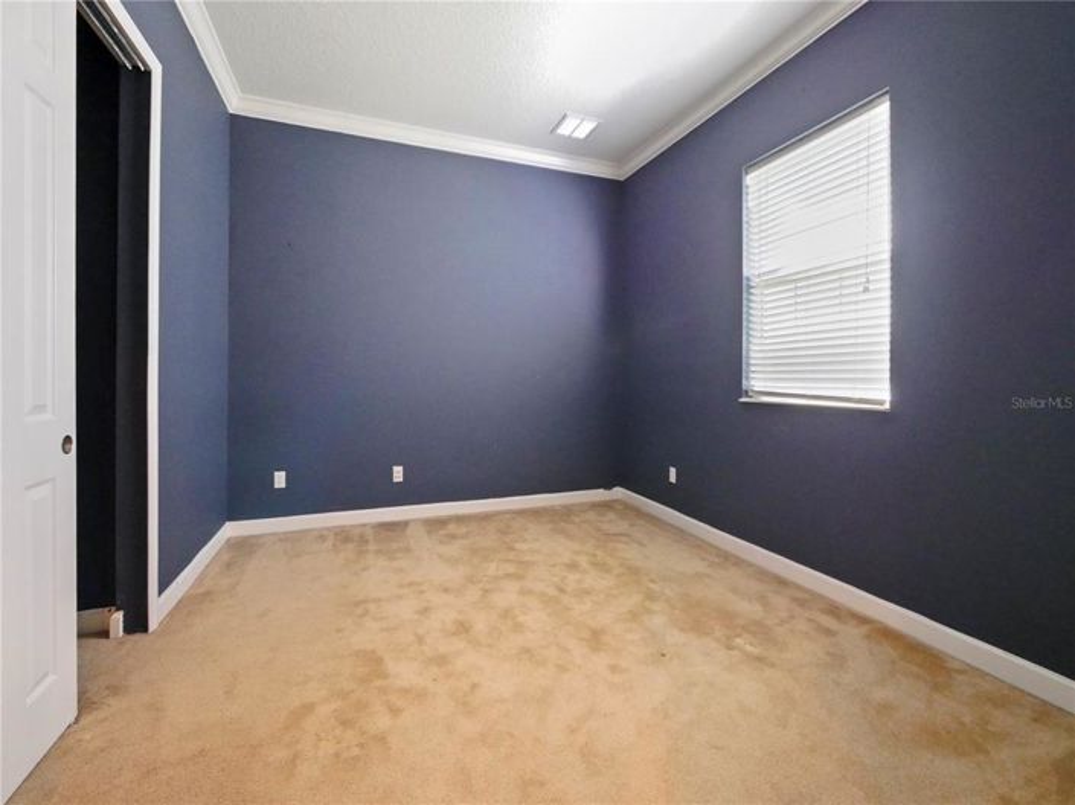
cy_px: 402
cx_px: 538
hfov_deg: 102.1
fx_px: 435
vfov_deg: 85.6
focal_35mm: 14
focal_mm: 7
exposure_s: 1/30
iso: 3200
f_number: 4
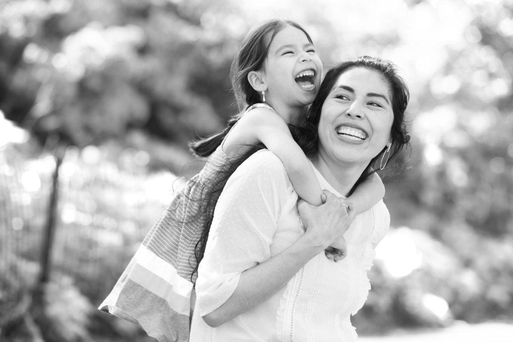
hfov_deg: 10.3
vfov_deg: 6.9
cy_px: 171
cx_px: 256
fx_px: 2851
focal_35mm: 200
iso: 500
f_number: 4.5
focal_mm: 200
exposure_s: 1/400
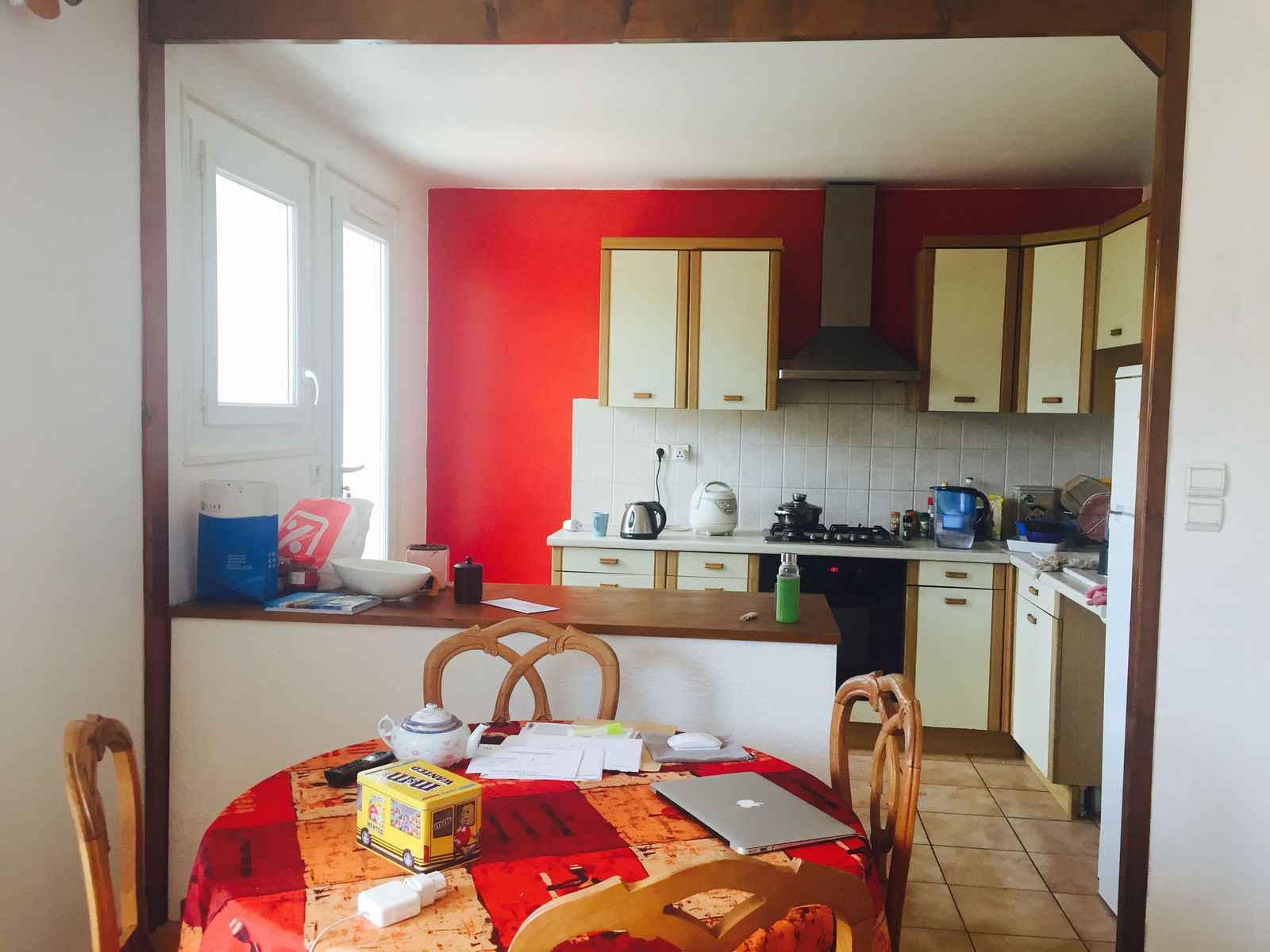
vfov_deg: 48.2
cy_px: 476
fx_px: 1064
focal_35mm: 29
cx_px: 635
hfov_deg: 61.7
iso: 32
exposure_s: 1/30
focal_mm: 4.15
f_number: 2.2
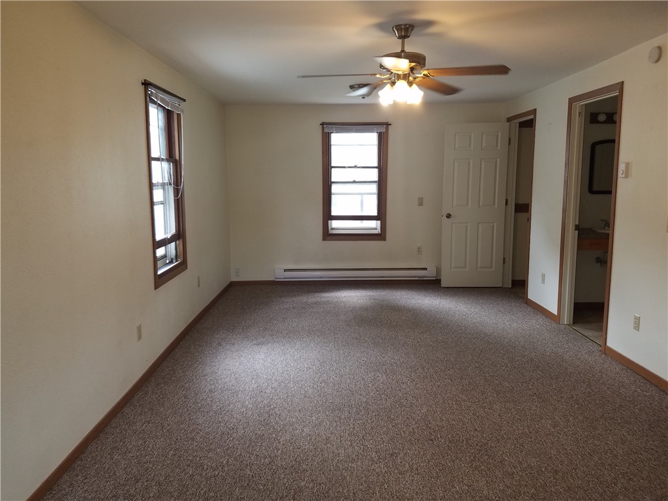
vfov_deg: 53.1
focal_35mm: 26
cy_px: 250
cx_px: 334
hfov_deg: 67.3
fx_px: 502
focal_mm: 4.2
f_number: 1.7
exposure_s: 1/40
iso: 100
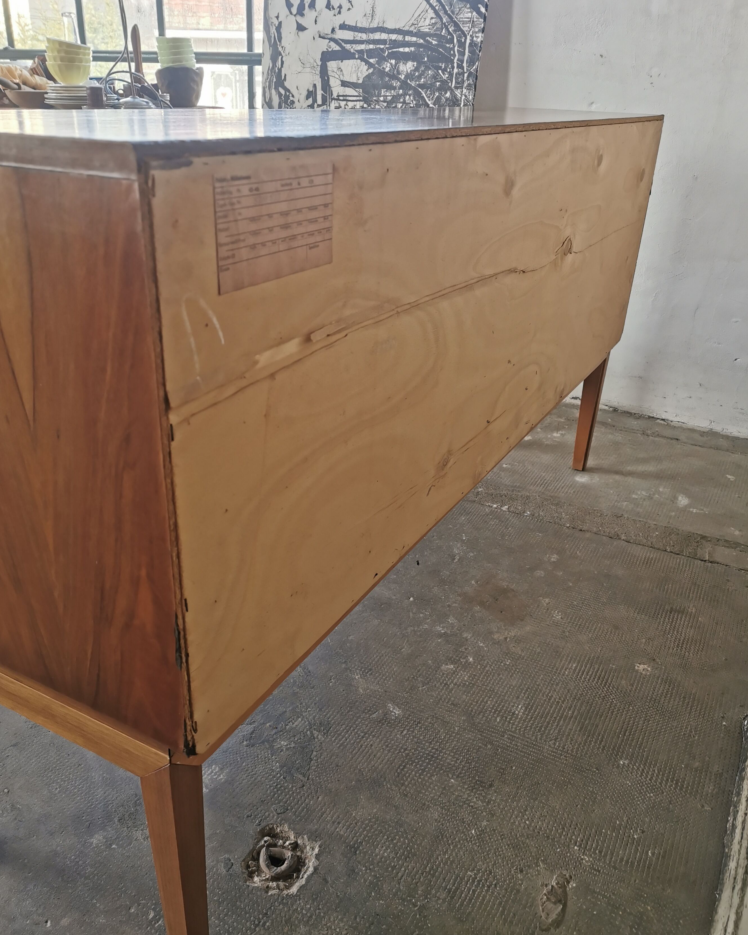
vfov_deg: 60.4
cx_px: 367
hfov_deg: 50.0
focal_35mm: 29
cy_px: 492
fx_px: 802
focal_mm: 5.56
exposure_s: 1/120
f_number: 1.6
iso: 64
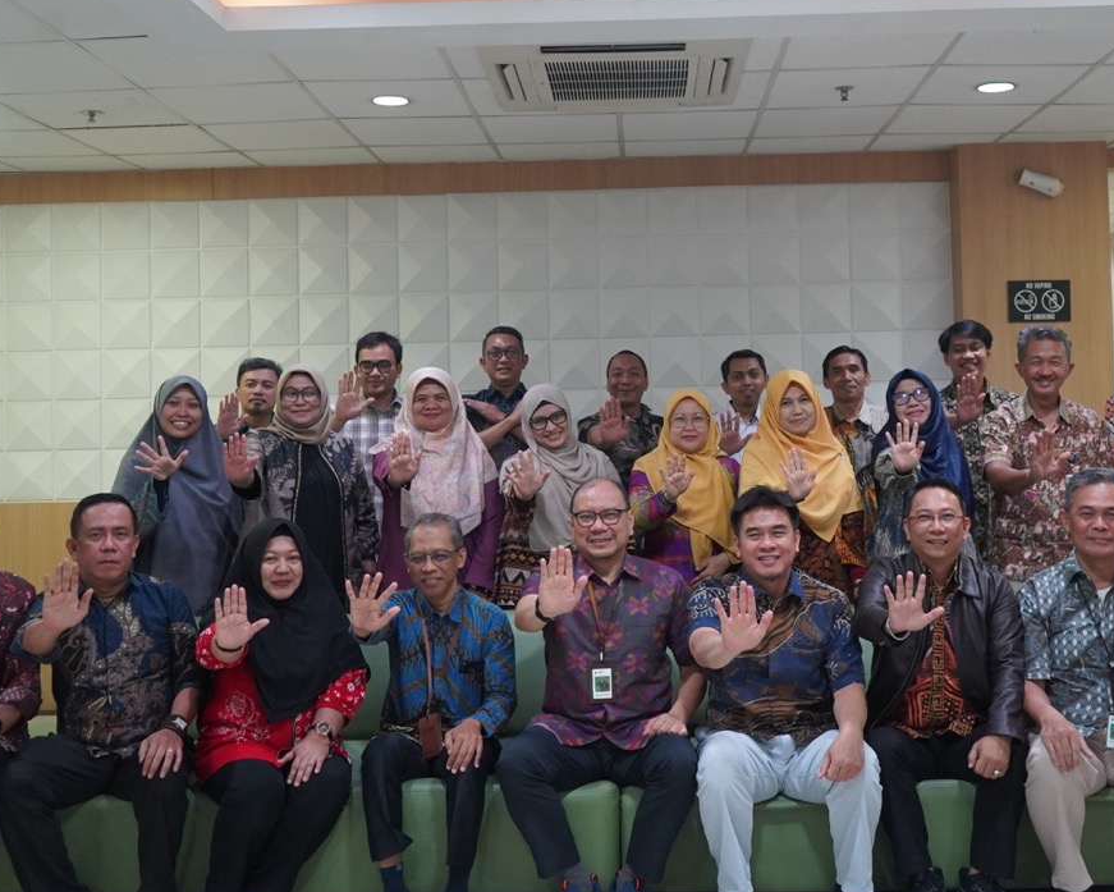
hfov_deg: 45.7
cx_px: 615
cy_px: 364
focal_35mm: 40
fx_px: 1319
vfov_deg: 37.2
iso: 5000
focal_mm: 29
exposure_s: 1/160
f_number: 4
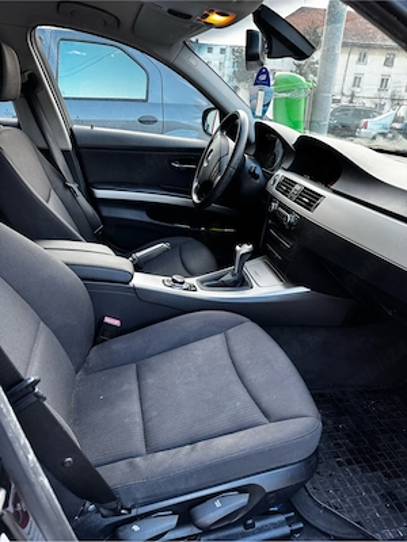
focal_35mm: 24
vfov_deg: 71.6
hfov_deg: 56.8
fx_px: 376
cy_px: 271
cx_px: 204
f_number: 1.78
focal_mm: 6.76
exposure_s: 1/117
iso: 200
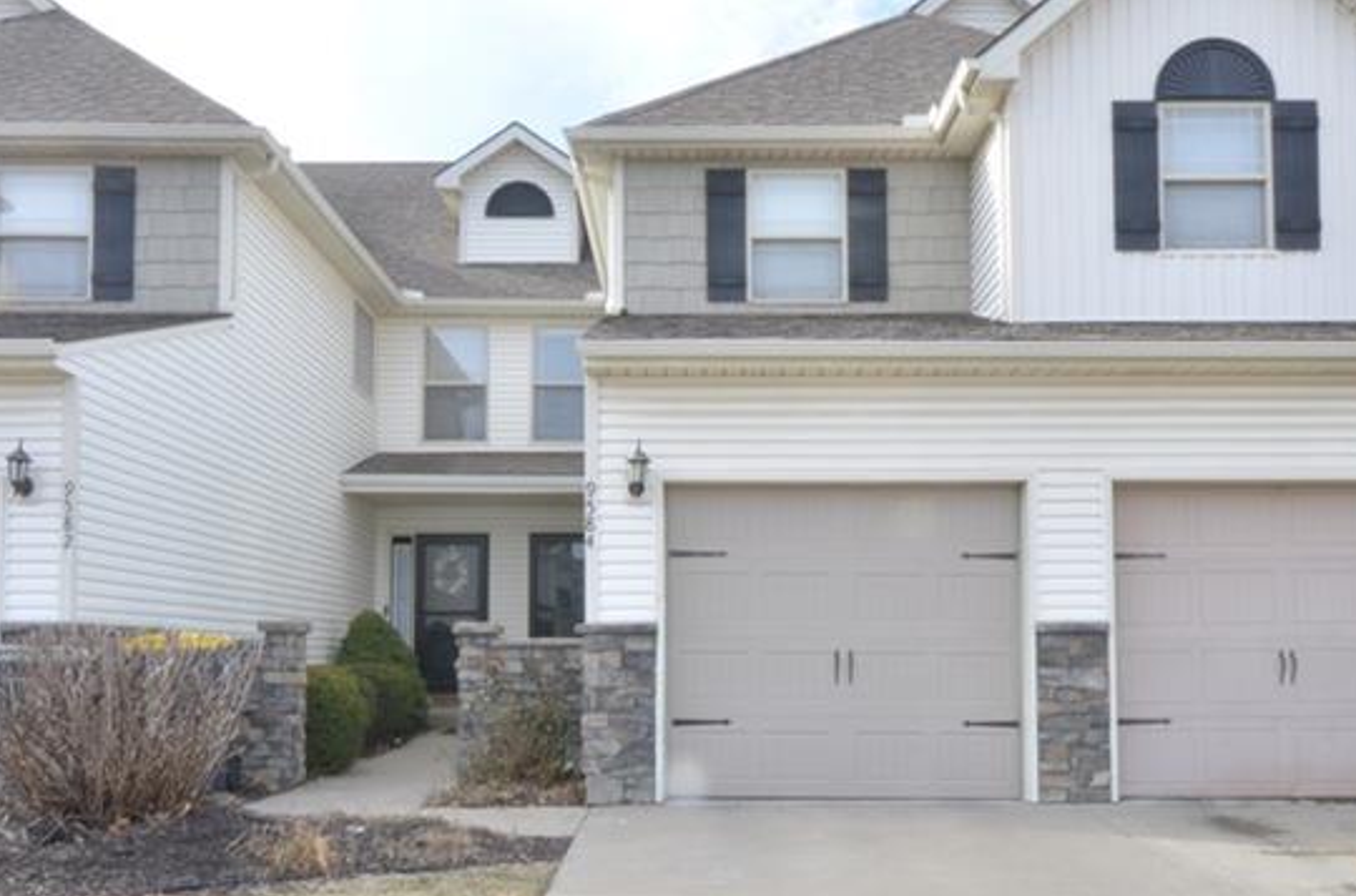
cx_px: 668
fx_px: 1388
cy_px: 563
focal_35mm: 37
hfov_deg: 52.1
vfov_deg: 35.6
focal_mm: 13
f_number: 22
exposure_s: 1/10
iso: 100
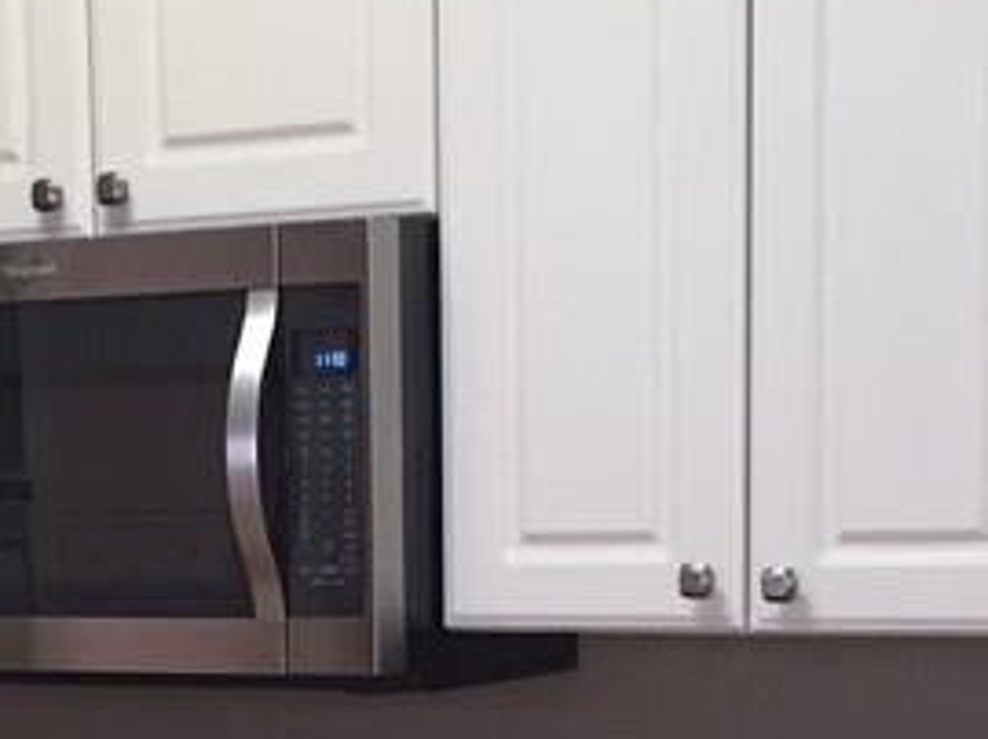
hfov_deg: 17.7
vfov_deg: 13.0
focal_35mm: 110
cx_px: 198
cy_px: 944
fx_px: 3137
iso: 160
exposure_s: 1/30
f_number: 2.2
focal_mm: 4.15
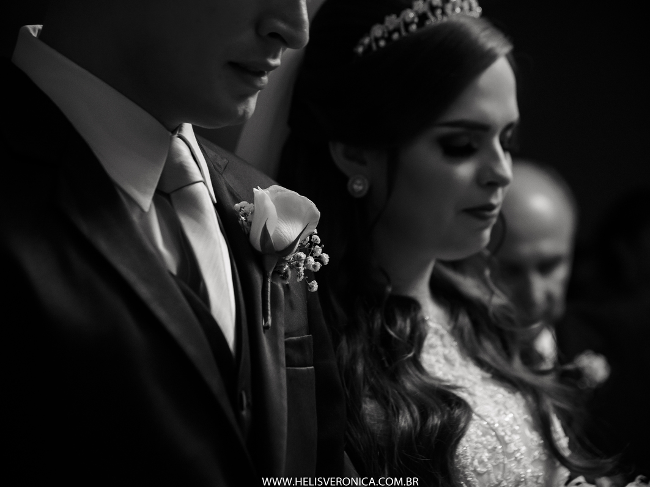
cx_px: 341
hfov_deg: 17.3
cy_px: 244
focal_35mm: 114
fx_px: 2140
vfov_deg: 13.0
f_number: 5
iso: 1600
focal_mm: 105
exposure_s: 1/250
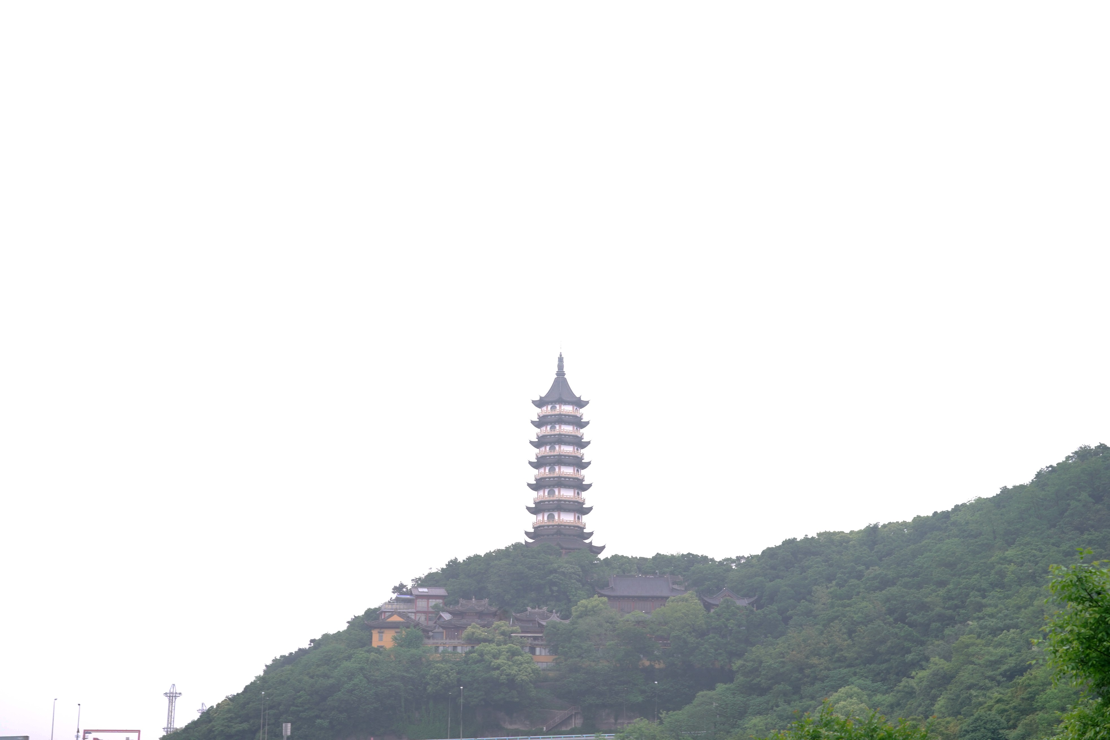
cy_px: 370
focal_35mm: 49
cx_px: 555
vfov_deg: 27.5
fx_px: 1511
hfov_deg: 40.3
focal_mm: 49
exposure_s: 1/160
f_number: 8
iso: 200
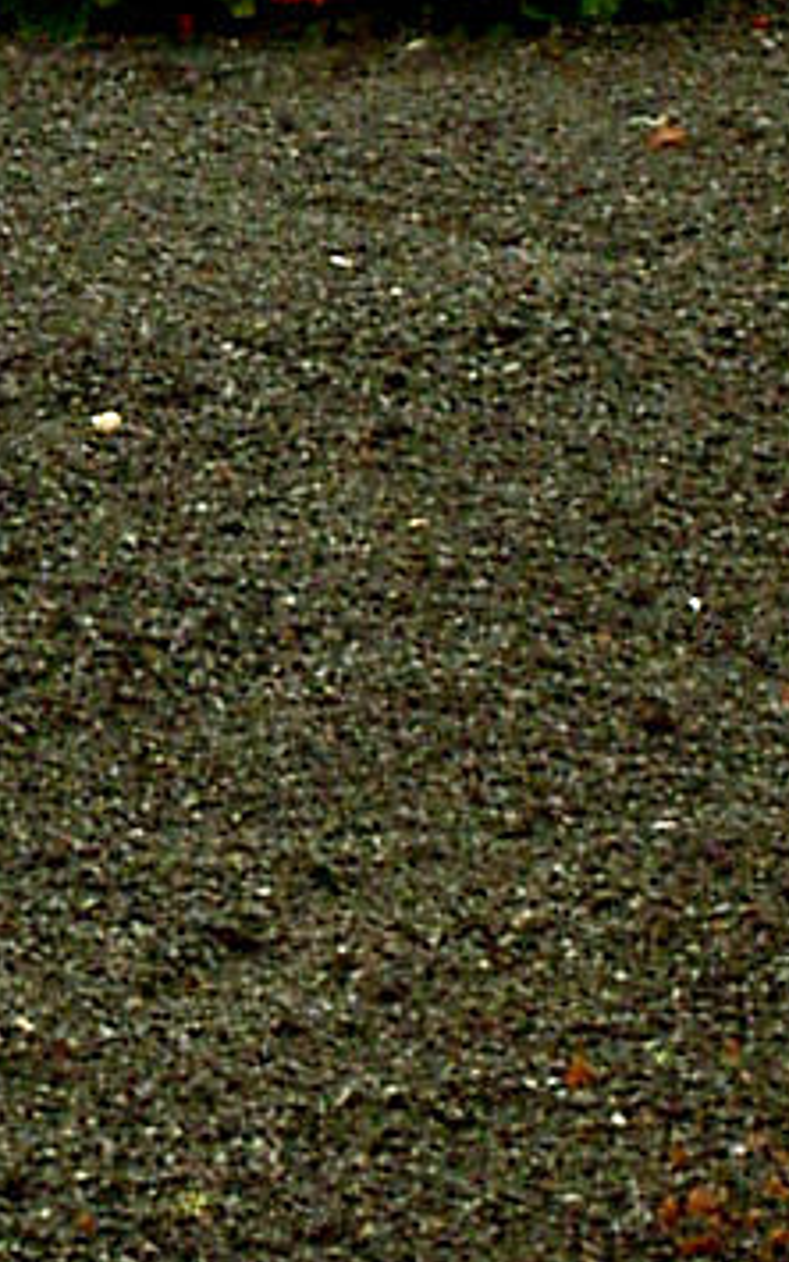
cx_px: 20
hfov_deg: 4.8
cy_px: -320
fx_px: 9423
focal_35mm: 274
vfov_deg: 7.6
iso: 100
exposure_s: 1/100
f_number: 4.9
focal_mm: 16.8
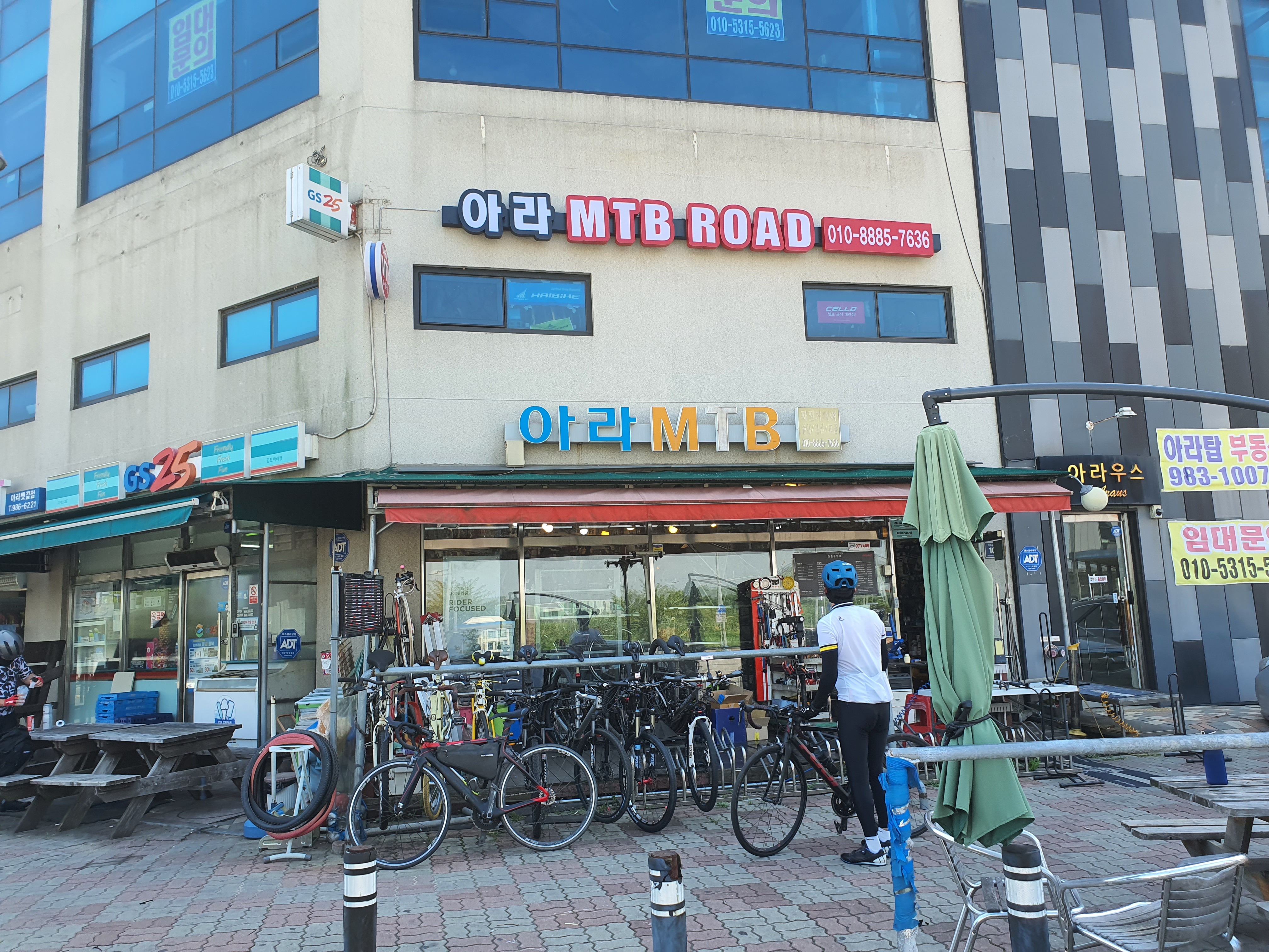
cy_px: 476
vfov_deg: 53.1
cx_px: 634
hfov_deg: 67.3
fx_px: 953
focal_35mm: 26
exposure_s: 1/287
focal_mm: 4.3
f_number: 2.4
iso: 50
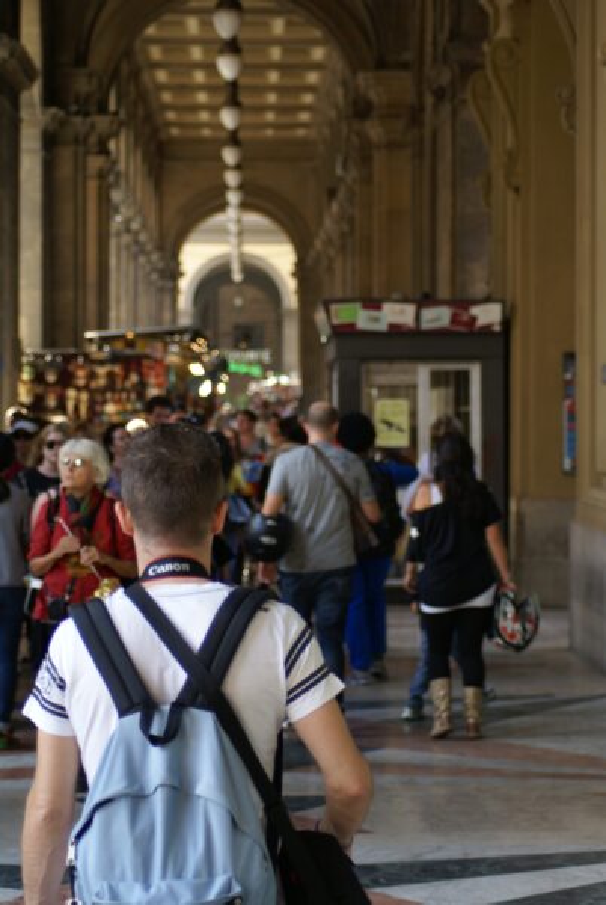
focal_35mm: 105
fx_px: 2642
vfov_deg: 19.4
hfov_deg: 13.1
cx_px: 303
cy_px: 452
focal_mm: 70
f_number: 4
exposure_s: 1/125
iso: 200
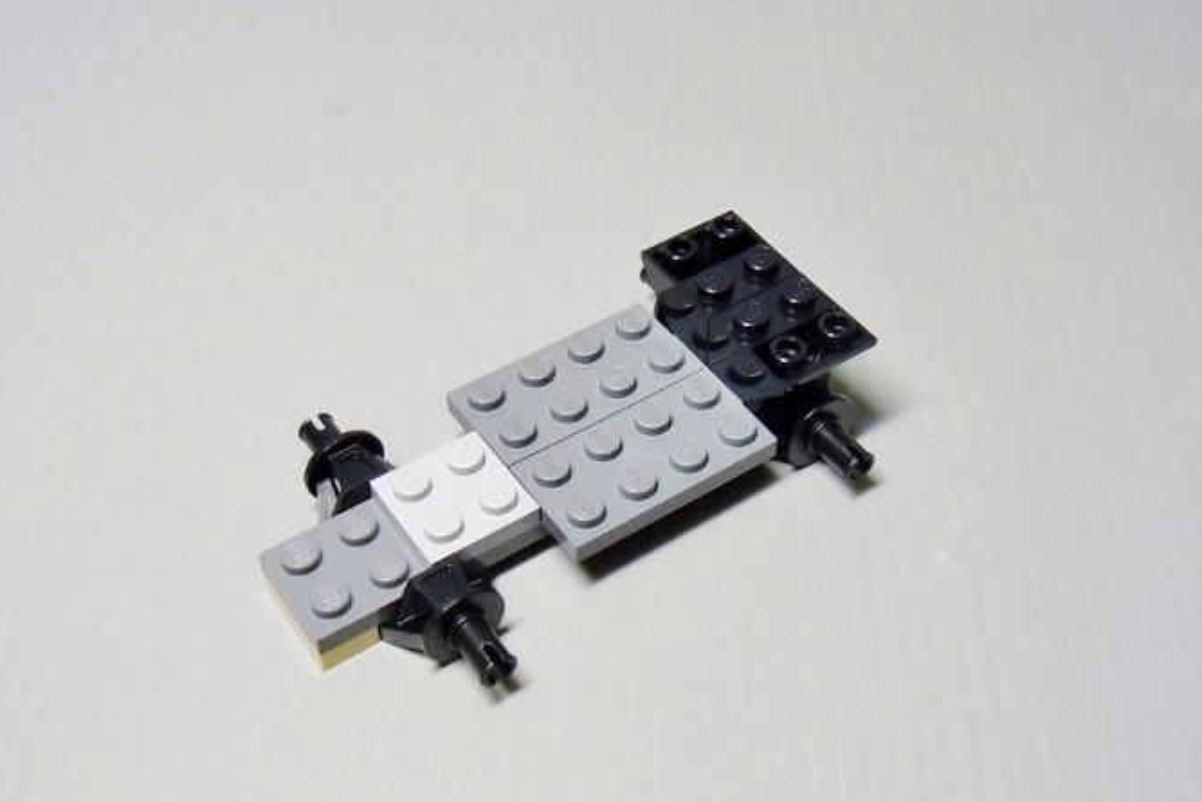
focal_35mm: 32
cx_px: 608
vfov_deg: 41.1
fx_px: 1069
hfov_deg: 58.7
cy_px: 406
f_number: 3.5
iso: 100
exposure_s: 1/15
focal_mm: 5.4
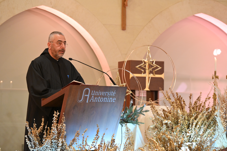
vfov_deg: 6.9
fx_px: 1261
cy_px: 76
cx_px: 114
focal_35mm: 200
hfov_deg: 10.3
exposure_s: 1/200
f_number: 5.6
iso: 5000
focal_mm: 200
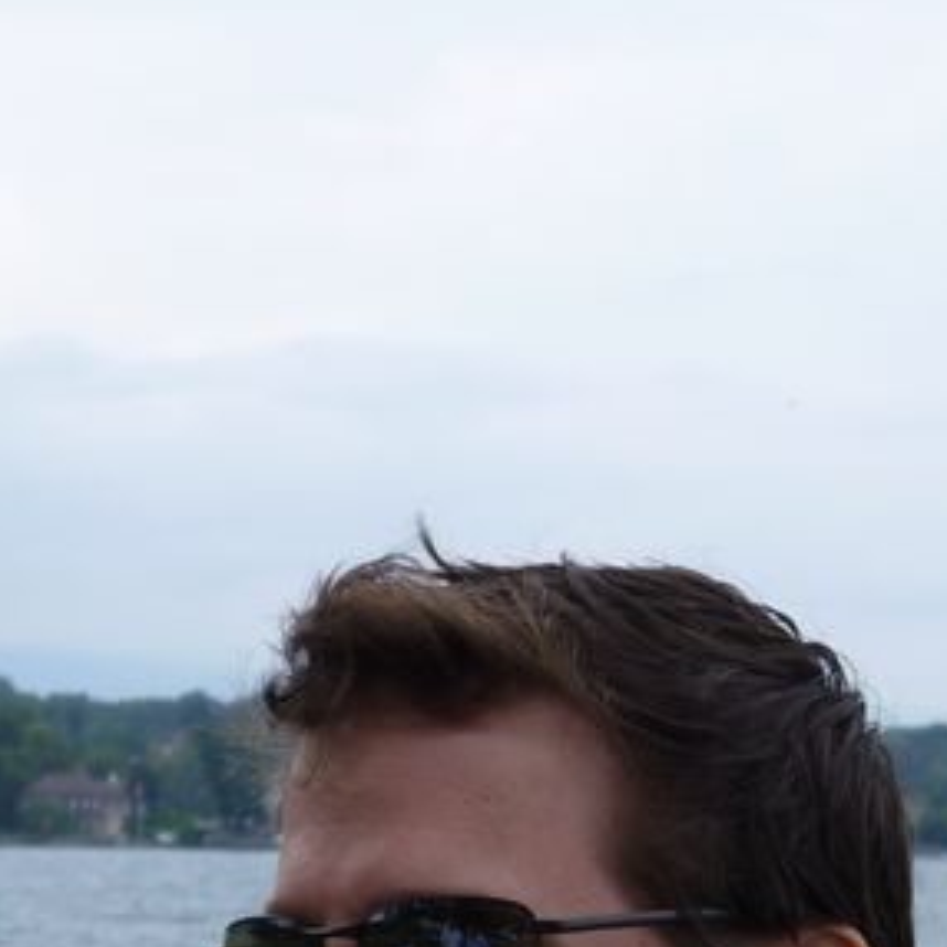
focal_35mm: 146
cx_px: 623
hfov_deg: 12.0
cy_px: 927
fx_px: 4519
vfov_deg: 11.8
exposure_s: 1/500
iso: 80
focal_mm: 10.5
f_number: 4
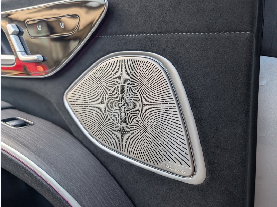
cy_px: 104
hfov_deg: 71.6
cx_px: 138
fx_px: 192
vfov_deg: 56.8
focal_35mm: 24
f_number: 1.68
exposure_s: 1/170
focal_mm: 6.9
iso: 39
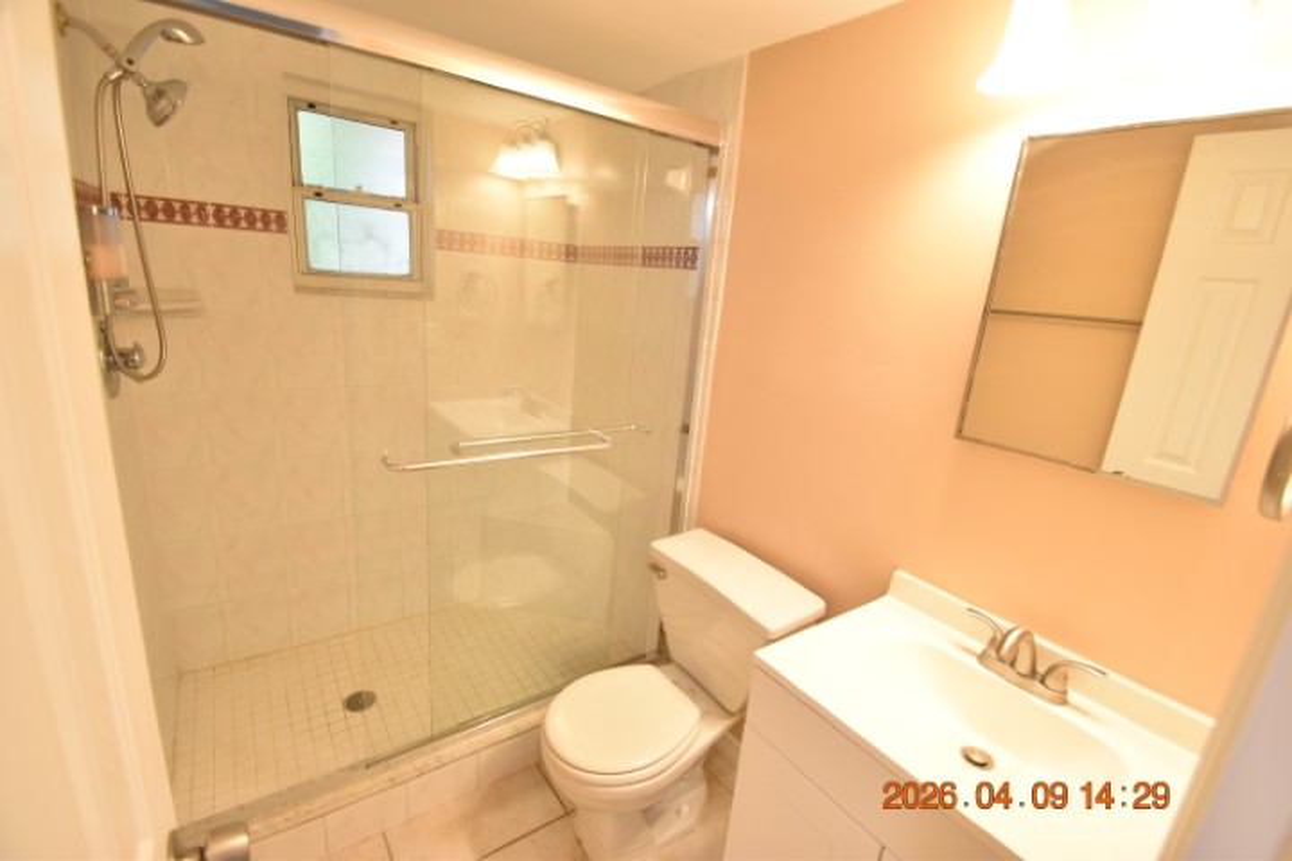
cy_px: 430
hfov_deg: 100.4
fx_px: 538
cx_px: 646
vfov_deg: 77.3
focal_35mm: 15
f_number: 3.5
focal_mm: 10
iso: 800
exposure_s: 1/90
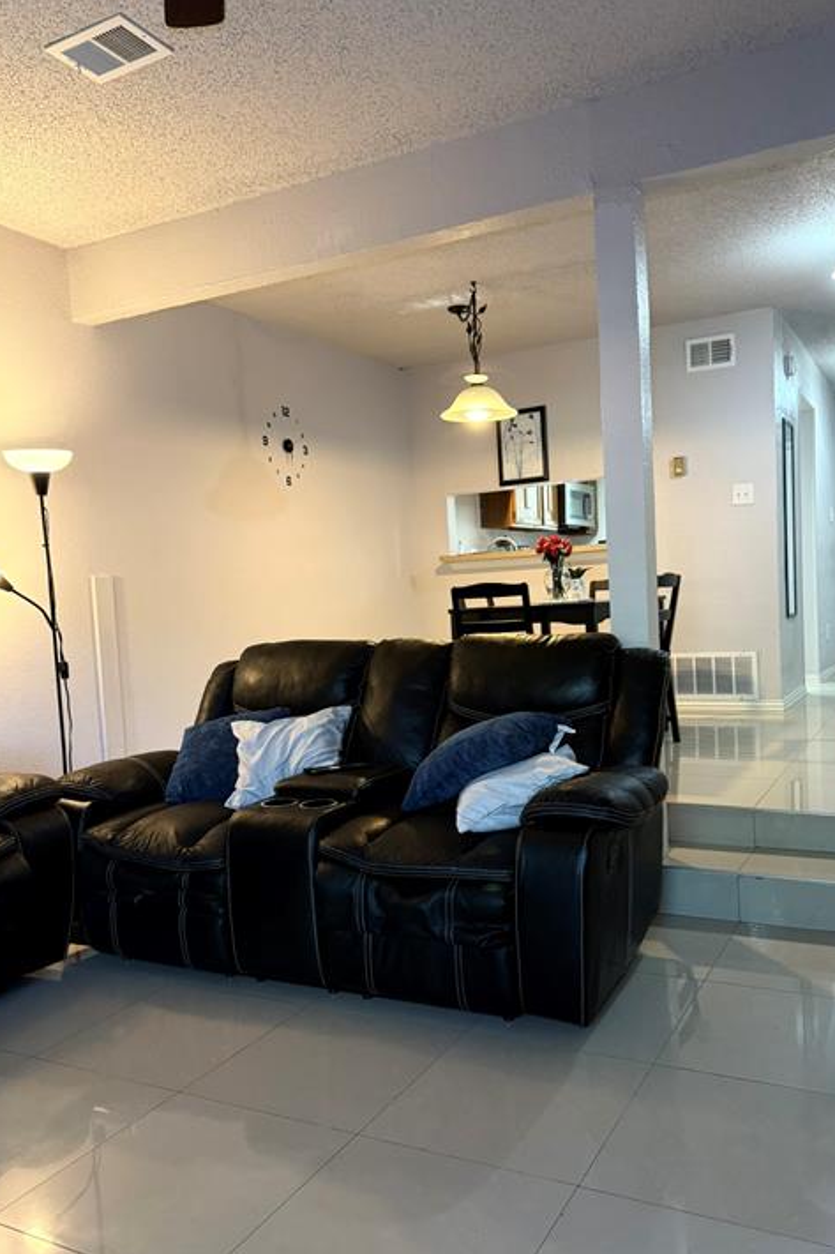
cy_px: 648
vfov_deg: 67.4
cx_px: 487
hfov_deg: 47.7
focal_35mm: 27
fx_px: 940
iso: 400
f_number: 1.78
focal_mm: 6.76
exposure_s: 1/60
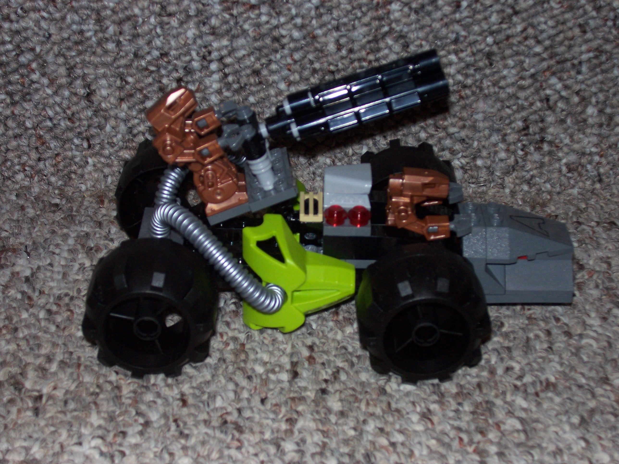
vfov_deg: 22.3
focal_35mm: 66
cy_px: 232
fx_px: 1180
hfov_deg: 29.4
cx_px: 310
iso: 125
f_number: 4
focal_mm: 10.8
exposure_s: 1/90
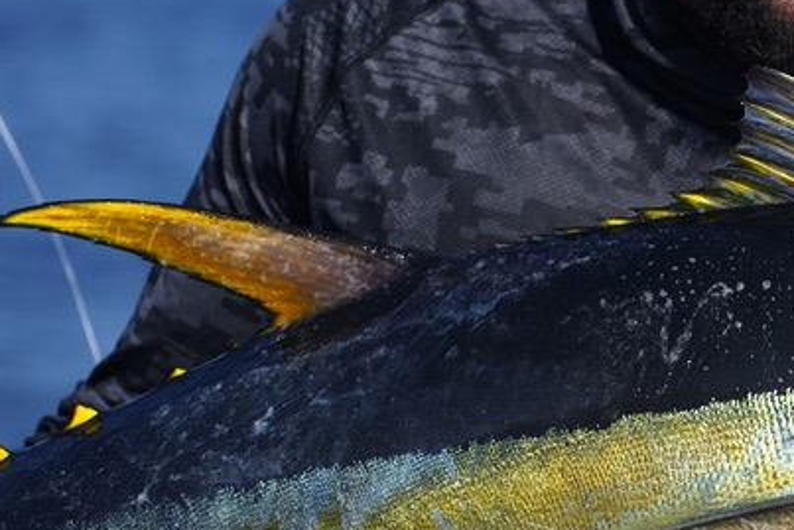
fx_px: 7611
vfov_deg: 4.0
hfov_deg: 5.9
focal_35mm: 345
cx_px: 1038
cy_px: 467
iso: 100
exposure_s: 1/800
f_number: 5
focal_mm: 128
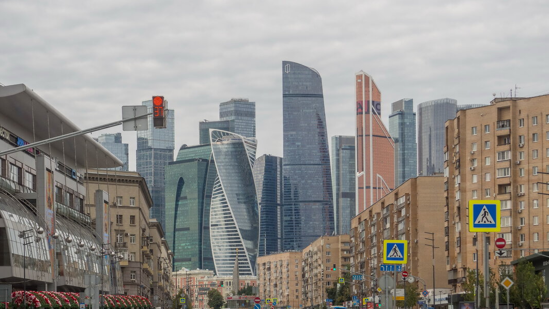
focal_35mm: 92
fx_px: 1340
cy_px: 198
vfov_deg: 13.2
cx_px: 275
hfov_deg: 23.2
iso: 250
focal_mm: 42
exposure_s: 1/640
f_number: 7.1
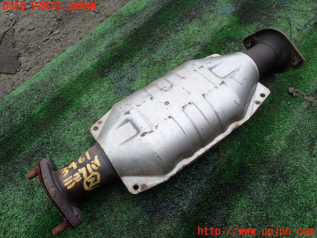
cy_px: 119
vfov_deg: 54.9
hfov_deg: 69.4
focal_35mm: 25
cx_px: 158
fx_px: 229
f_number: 2.8
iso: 100
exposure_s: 1/60
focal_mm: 4.5
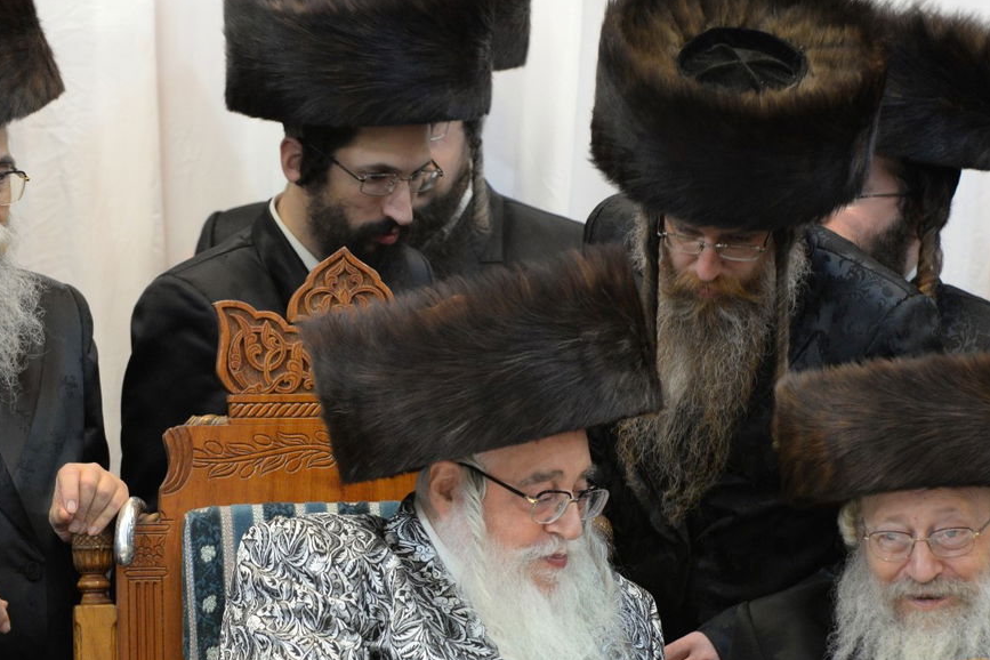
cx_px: 554
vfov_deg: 4.3
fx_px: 8882
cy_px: 521
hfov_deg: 6.4
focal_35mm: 323
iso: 2000
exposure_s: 1/100
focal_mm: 200
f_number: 4.5
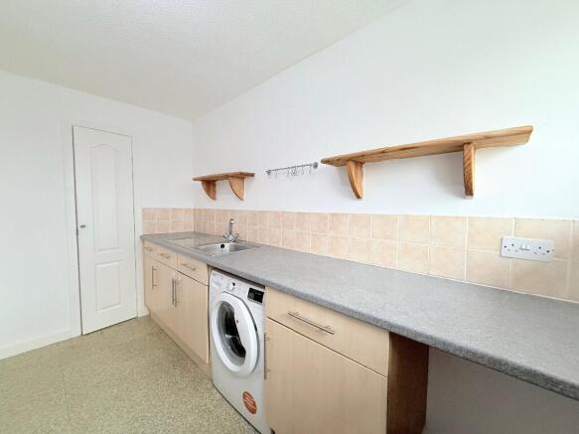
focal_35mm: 14
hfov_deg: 102.1
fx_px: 234
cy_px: 217
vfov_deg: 85.7
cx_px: 290
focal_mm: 2.22
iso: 200
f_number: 2.2
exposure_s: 1/50
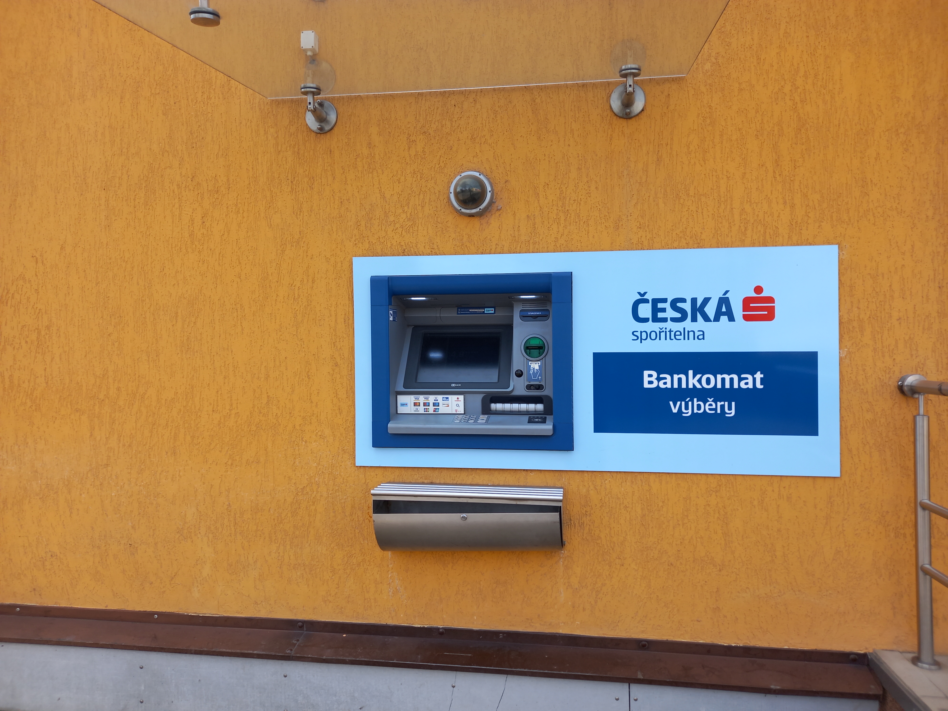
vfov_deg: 54.9
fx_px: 685
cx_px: 474
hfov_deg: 69.4
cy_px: 356
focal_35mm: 25
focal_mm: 4.6
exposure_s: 1/219
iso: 25
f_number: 2
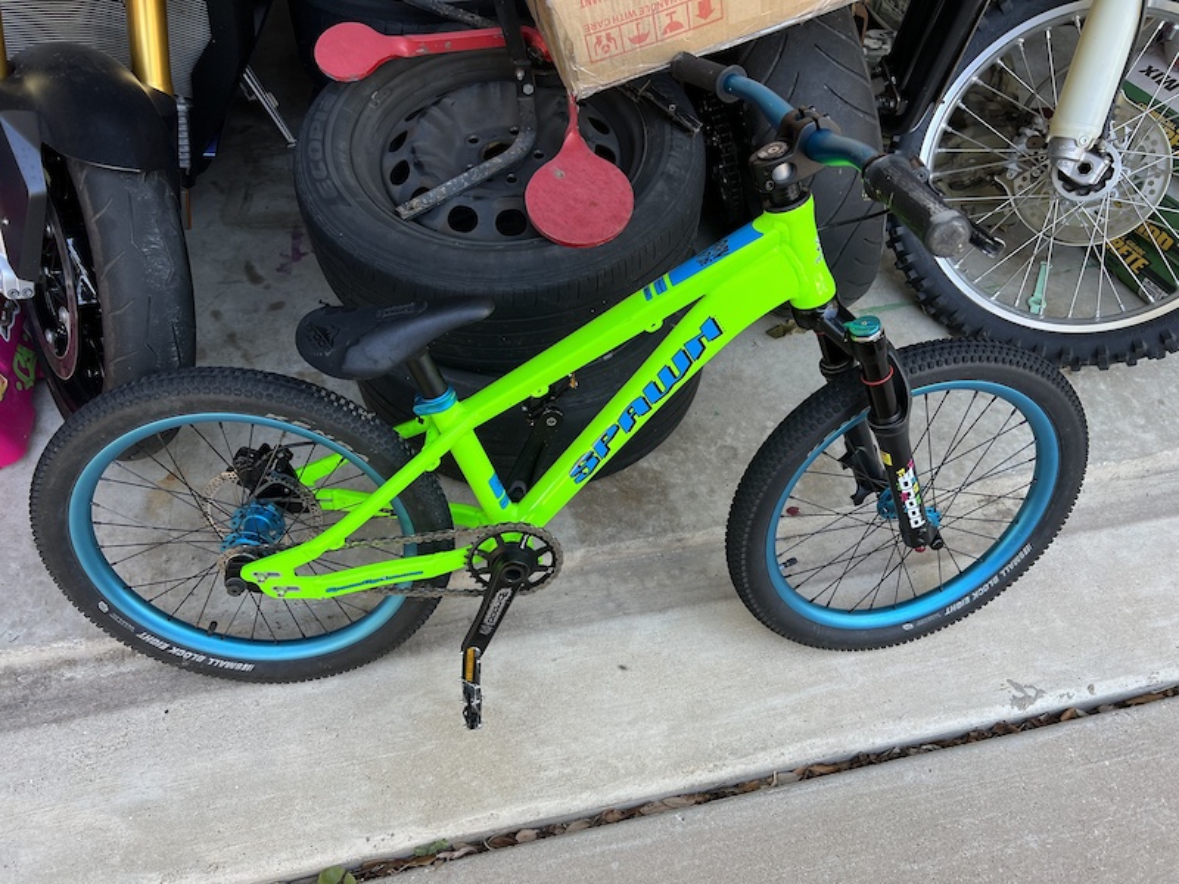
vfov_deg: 53.1
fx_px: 886
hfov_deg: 67.3
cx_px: 590
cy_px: 442
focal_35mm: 26
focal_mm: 5.7
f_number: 1.5
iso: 50
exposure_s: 1/121
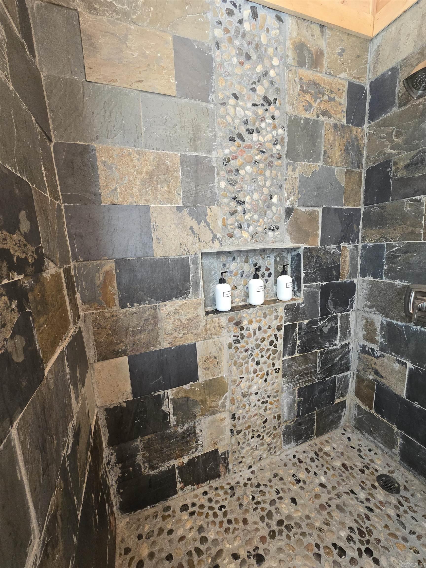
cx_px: 213
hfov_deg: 89.9
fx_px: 213
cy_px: 284
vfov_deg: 106.2
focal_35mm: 13
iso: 320
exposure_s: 1/60
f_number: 2.2
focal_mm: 2.2
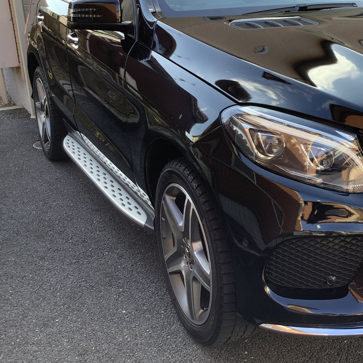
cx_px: 344
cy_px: 129
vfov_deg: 32.6
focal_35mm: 52
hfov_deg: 30.9
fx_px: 617
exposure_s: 1/121
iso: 25
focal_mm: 3.3
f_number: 2.4
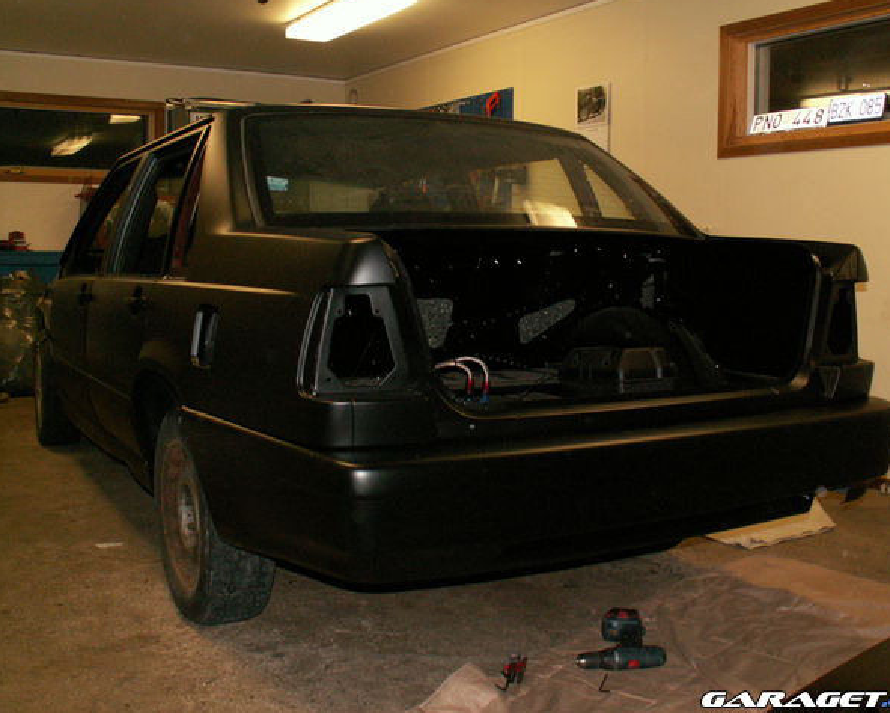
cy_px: 353
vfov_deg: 40.1
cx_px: 477
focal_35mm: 37
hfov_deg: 49.0
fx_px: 975
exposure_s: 1/40
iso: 160
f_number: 2.8
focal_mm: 5.86
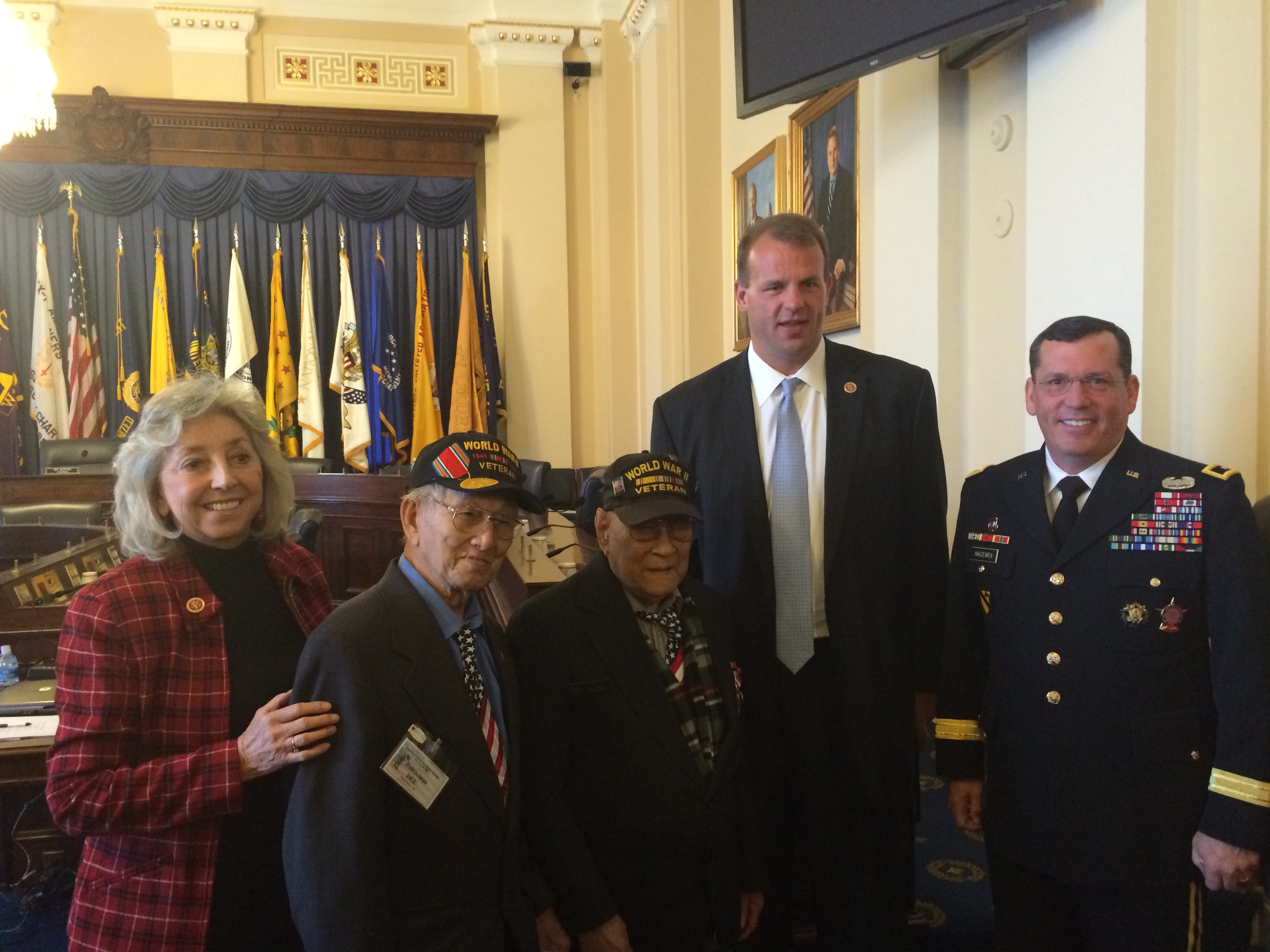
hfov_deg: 61.7
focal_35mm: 29
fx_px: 1064
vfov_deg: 48.2
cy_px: 476
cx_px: 635
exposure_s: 1/30
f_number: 2.2
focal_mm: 4.15
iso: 250
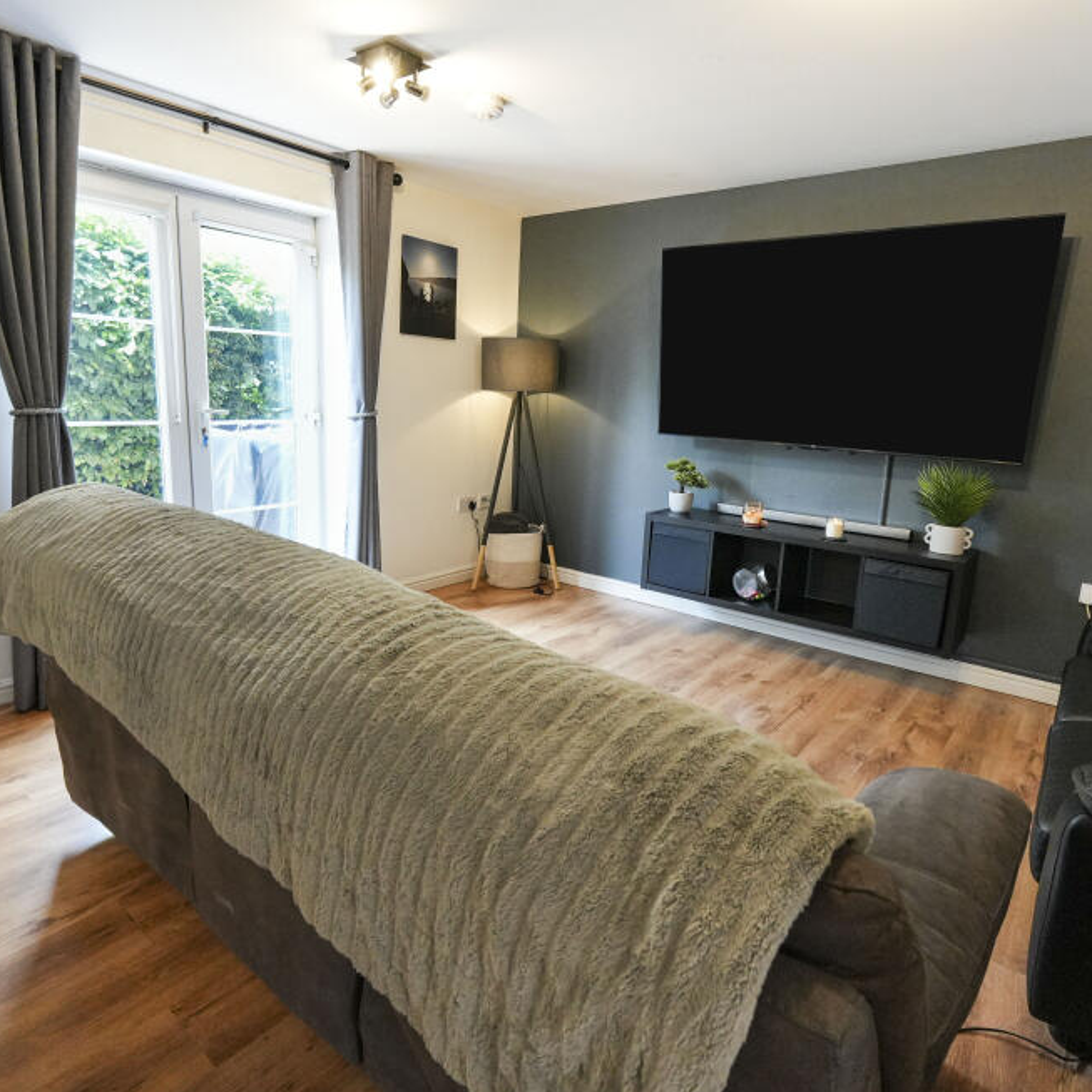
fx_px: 714
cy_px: 529
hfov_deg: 74.8
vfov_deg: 74.8
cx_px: 530
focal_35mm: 20
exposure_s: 1/160
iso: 1600
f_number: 4
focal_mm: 10
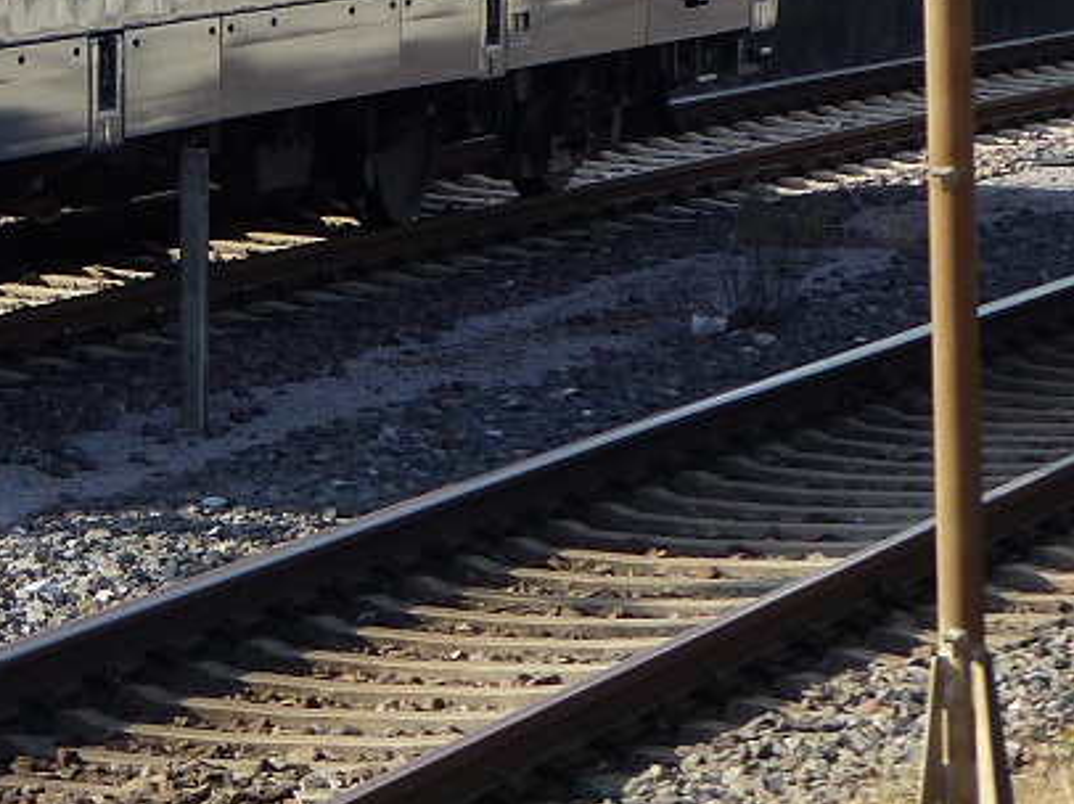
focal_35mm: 343
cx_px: -87
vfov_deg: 4.3
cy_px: -286
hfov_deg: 5.8
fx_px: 10636
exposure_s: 1/500
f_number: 4
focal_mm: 20.9
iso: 100
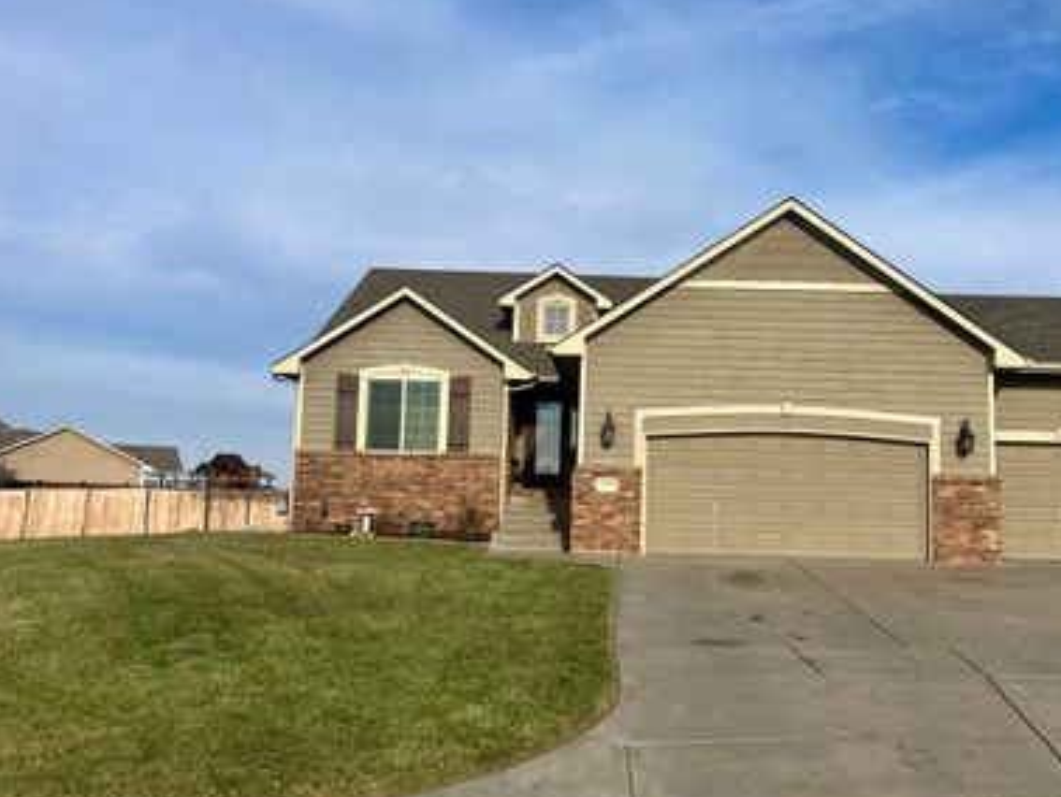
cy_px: 377
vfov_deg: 38.7
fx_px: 1135
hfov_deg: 49.5
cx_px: 674
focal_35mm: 37
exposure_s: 1/2703
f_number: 1.8
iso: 32
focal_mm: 3.99
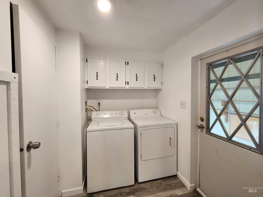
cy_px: 98
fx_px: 99
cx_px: 132
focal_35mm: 13
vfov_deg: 89.9
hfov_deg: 106.2
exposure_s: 1/60
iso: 320
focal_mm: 2.2
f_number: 2.2
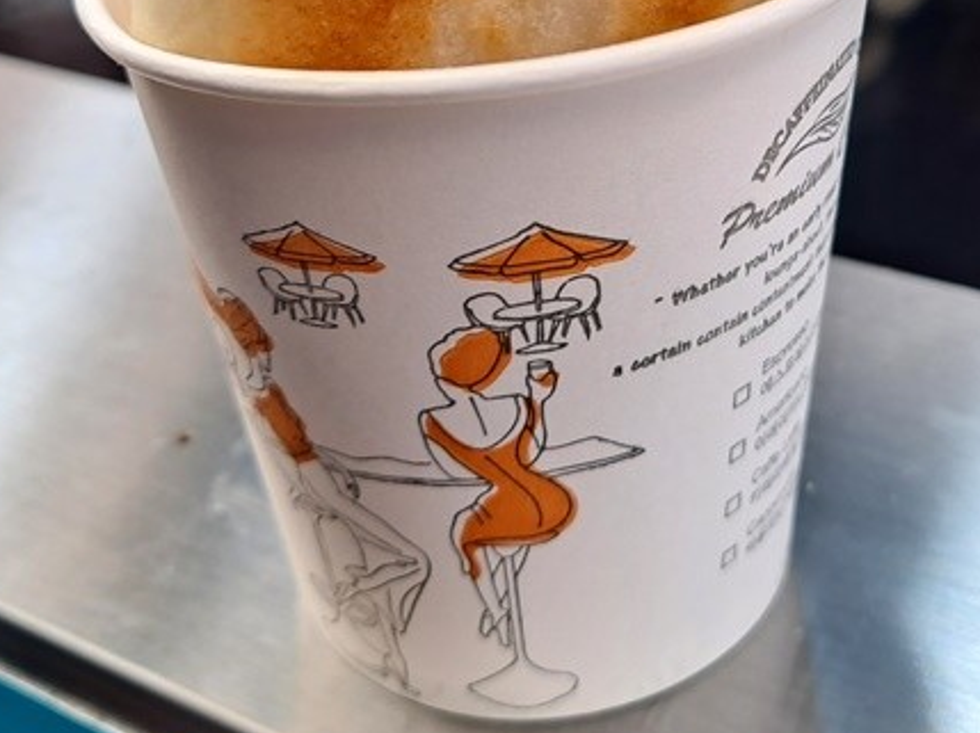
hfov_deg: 34.1
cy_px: 53
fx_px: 1584
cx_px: 633
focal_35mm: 56
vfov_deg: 25.2
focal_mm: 5.23
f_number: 1.8
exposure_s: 1/60
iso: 32
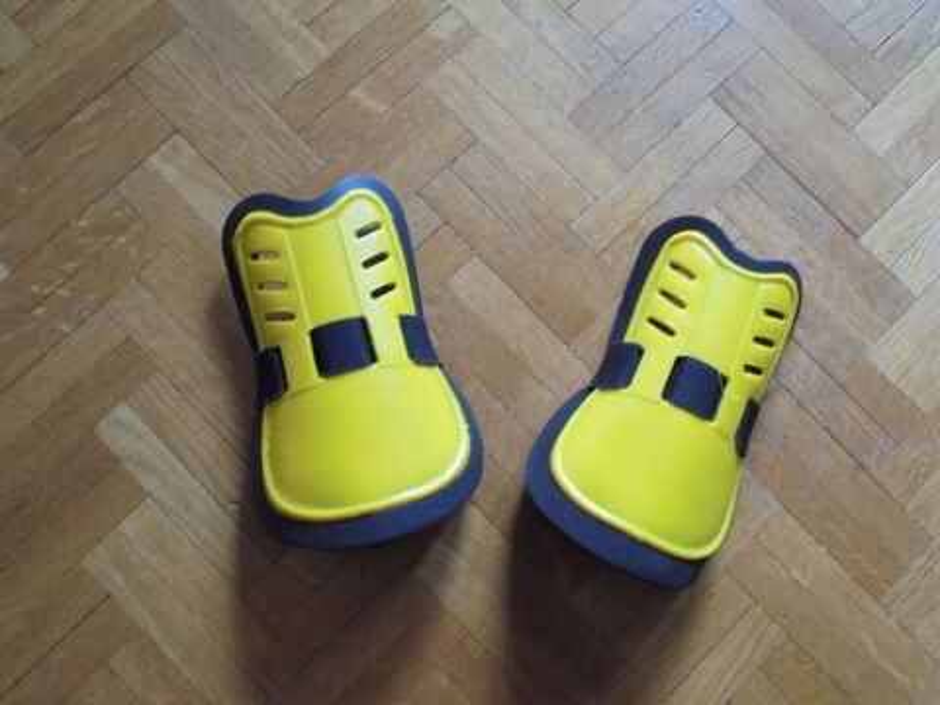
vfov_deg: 48.2
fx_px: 787
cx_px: 470
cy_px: 352
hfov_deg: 61.7
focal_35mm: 29
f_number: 3.7
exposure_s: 1/25
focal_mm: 5.3
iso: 400
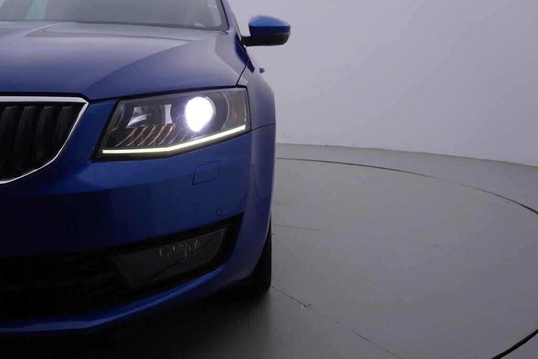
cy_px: 180
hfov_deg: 53.1
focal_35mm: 36
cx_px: 269
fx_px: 538
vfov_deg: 36.9
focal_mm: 24
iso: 125
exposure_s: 1/125
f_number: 5
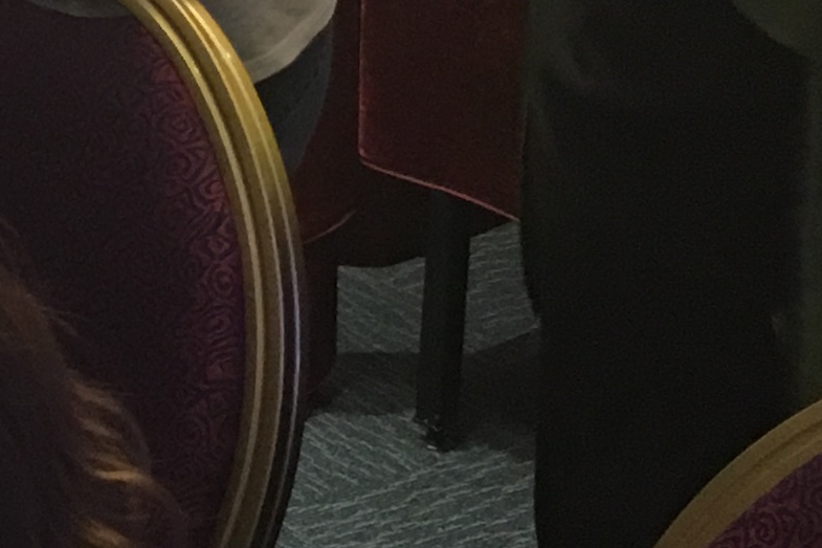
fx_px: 3538
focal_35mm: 155
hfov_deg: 12.4
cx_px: -547
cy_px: -295
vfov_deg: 8.6
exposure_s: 1/10
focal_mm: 4.15
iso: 100
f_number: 2.2
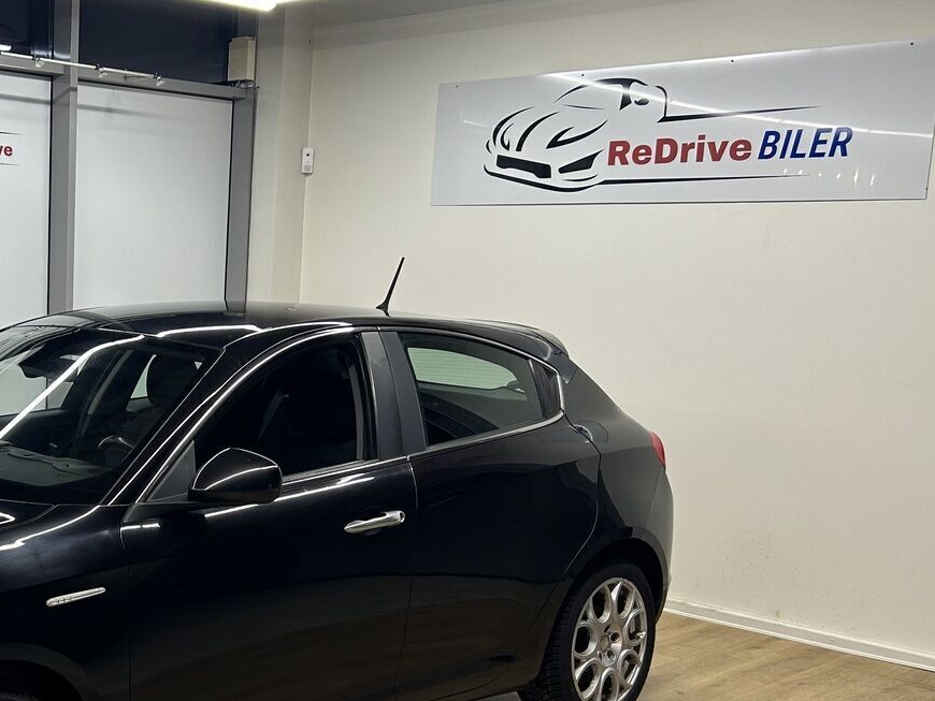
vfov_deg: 28.4
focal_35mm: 51
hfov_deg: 35.5
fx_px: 1378
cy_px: 470
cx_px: 110
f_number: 1.5
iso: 50
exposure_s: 1/100
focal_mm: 5.7
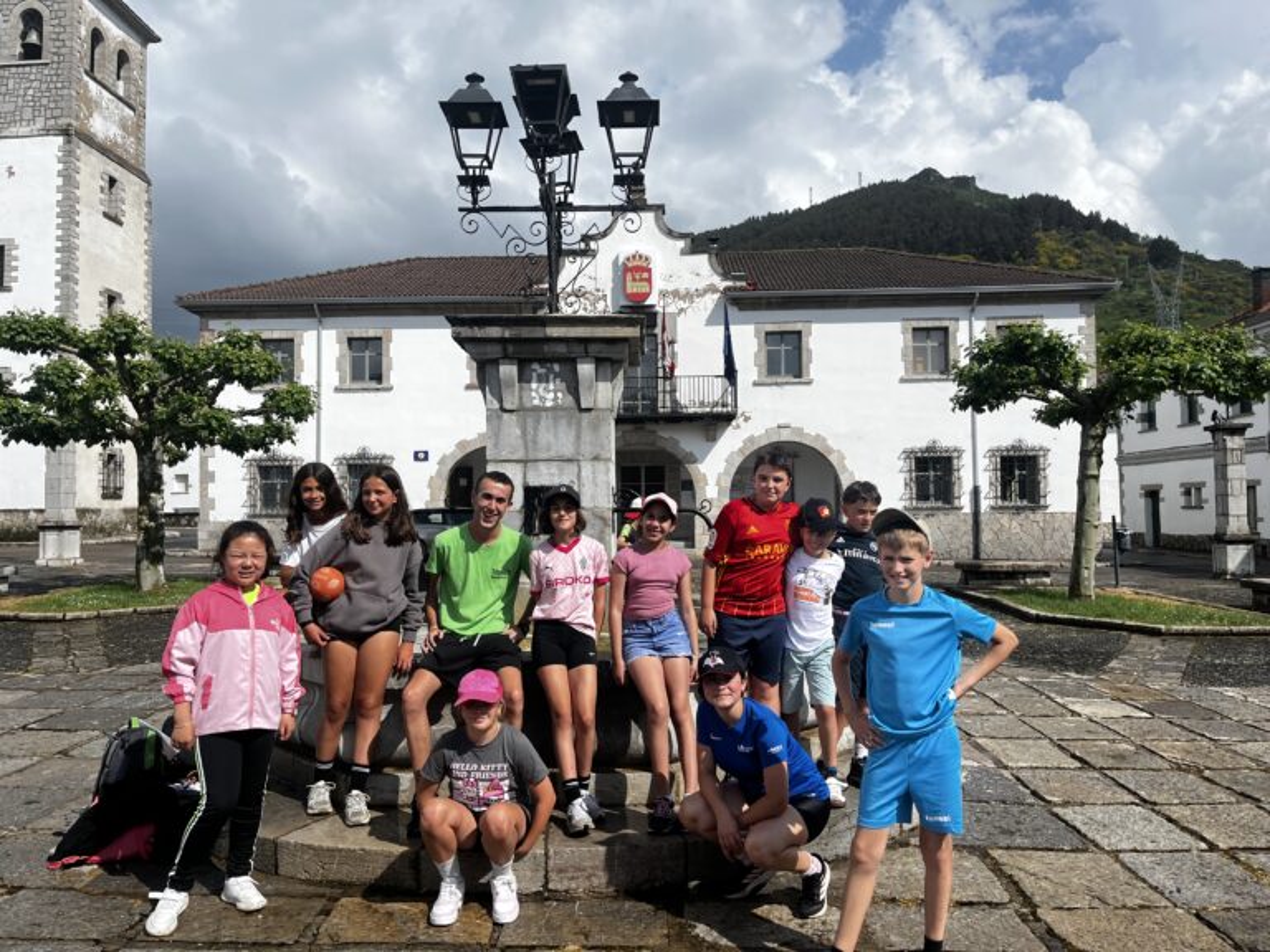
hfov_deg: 67.3
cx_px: 635
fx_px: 954
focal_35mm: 26
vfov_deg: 53.1
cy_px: 476
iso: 50
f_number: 1.6
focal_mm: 5.1
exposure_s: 1/5556
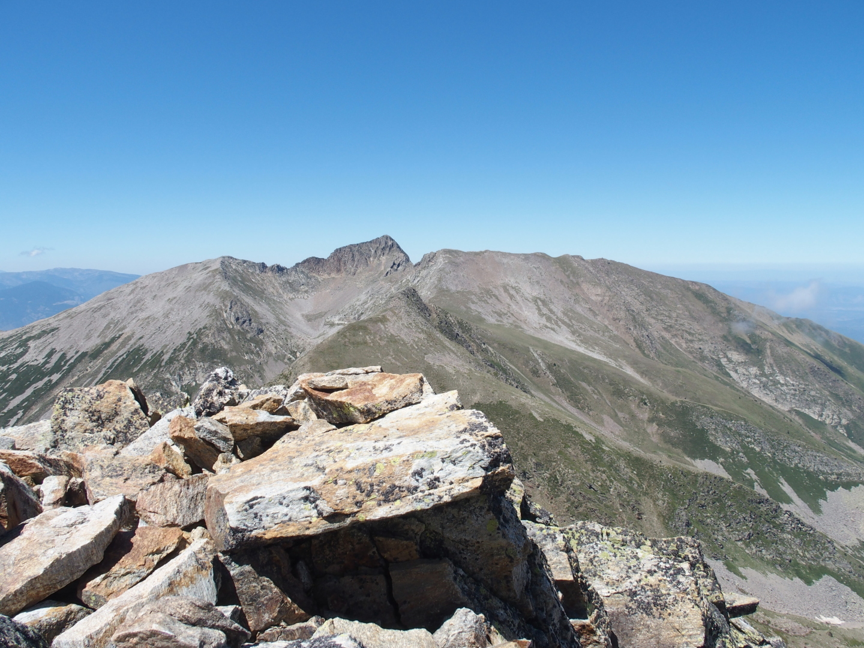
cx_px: 432
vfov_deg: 49.7
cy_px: 324
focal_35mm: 28
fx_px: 699
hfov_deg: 63.4
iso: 100
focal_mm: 6
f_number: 5.6
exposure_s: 1/400
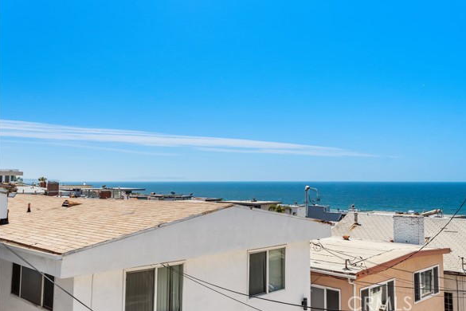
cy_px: 145
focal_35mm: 35
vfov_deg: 37.8
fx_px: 453
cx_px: 253
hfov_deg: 54.4
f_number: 9
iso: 800
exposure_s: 1/1600
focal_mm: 32
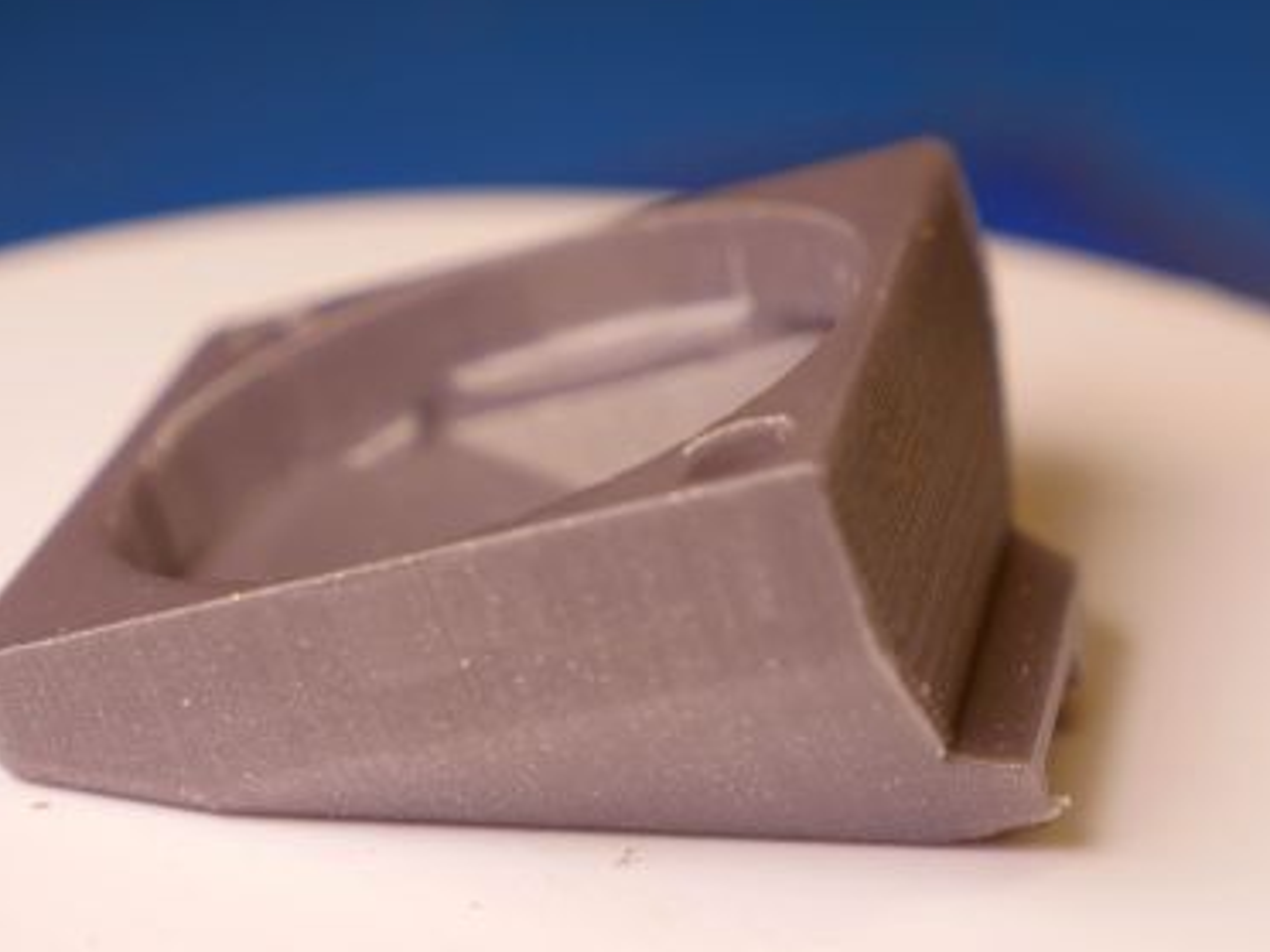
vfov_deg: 13.1
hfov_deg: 17.4
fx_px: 4146
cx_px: 635
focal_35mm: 113
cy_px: 495
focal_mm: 35
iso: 200
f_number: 4
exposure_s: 1/320
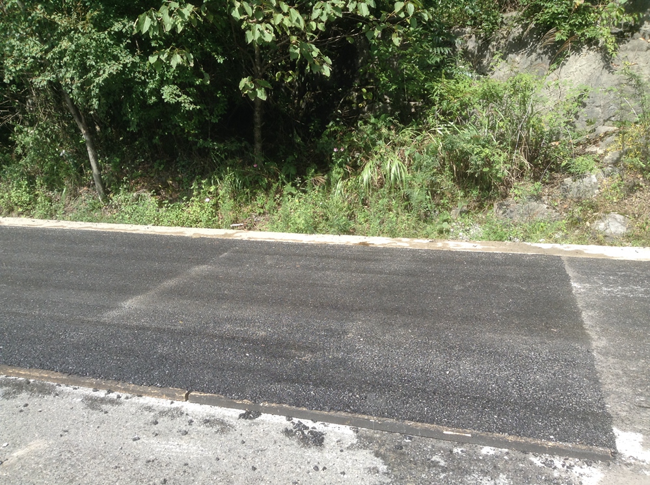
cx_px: 325
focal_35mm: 33
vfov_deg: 42.8
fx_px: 619
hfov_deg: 55.4
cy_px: 242
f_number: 2.4
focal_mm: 3.3
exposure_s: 1/483
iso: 32
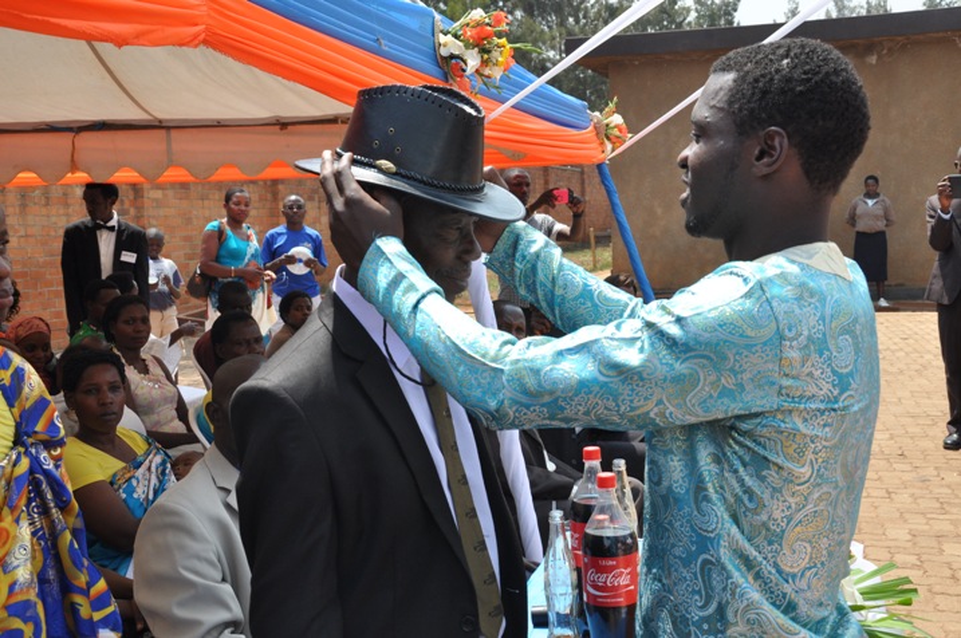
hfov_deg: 38.9
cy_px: 319
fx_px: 1360
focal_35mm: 51
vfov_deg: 26.4
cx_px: 480
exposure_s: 1/400
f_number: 10
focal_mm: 34
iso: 500
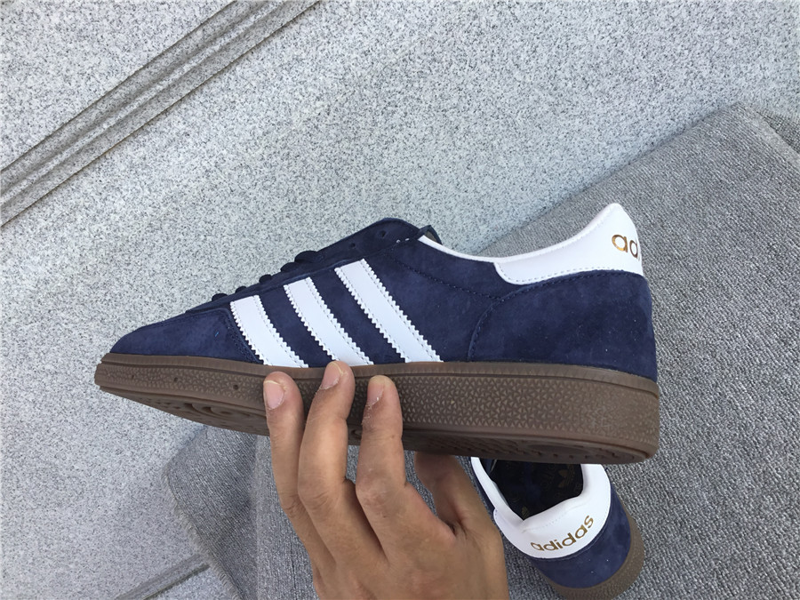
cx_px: 400
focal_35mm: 31
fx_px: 716
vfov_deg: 45.4
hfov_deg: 58.4
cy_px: 300
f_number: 2.4
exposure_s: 1/238
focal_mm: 3.3
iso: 25
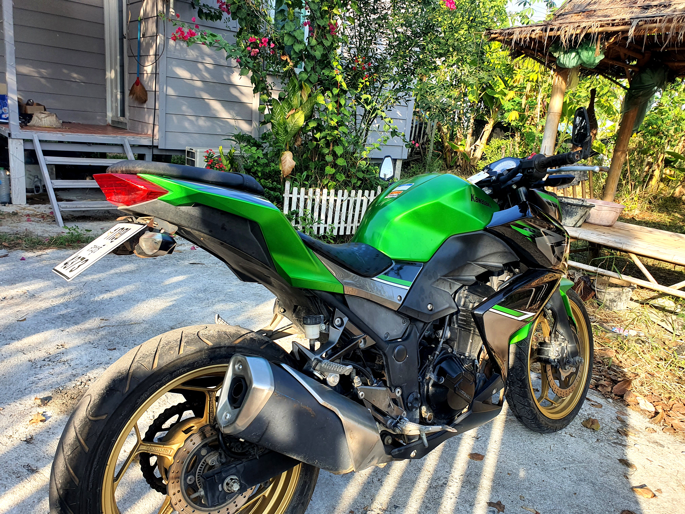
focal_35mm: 26
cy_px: 257
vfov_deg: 53.1
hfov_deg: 67.3
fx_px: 515
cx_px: 342
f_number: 2.4
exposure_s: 1/333
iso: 50
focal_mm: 4.3
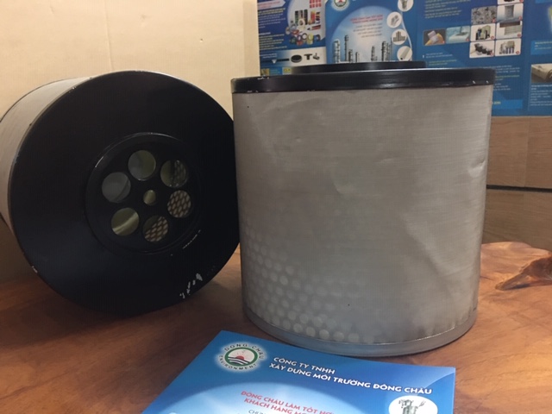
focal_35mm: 29
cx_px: 276
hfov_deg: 61.7
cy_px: 207
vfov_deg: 48.2
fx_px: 462
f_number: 2.2
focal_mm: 4.15
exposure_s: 1/4
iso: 100
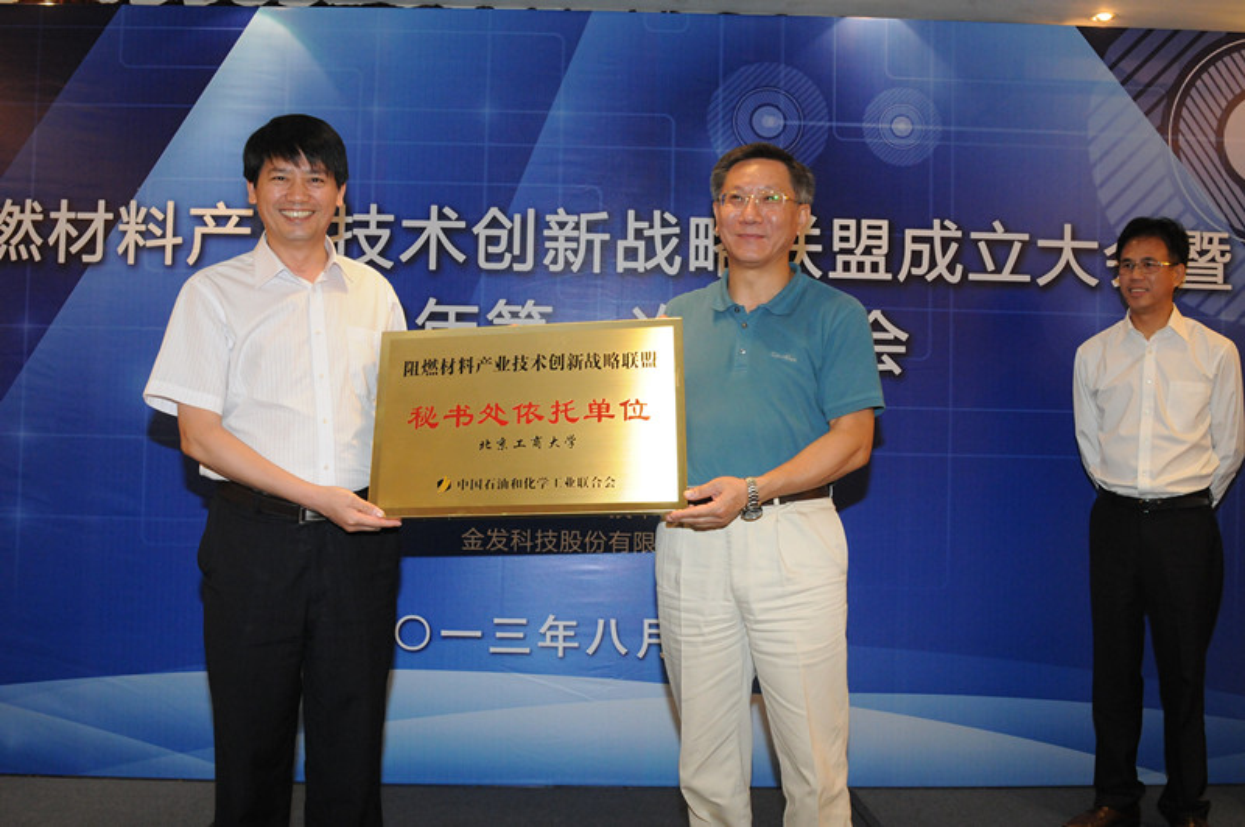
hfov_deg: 53.2
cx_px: 622
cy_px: 414
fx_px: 1243
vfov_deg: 36.8
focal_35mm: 36
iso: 1600
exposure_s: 1/30
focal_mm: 24
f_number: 9
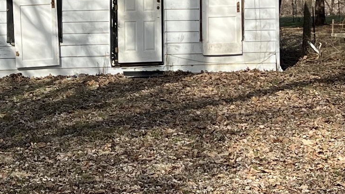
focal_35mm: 119
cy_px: -3
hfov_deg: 18.0
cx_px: 133
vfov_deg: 10.1
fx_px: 1088
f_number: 1.5
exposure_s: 1/2571
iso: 50
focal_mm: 5.7
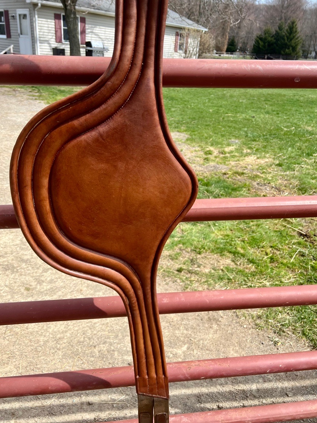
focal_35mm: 27
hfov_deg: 51.4
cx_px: 156
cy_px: 205
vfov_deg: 65.3
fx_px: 330
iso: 50
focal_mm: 5.7
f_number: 1.5
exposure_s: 1/2252
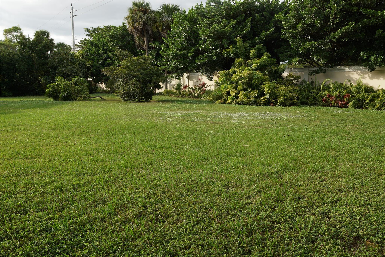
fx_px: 289
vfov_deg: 47.9
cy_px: 128
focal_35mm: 27
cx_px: 192
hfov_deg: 67.4
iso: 100
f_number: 5.6
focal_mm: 18
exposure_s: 1/125
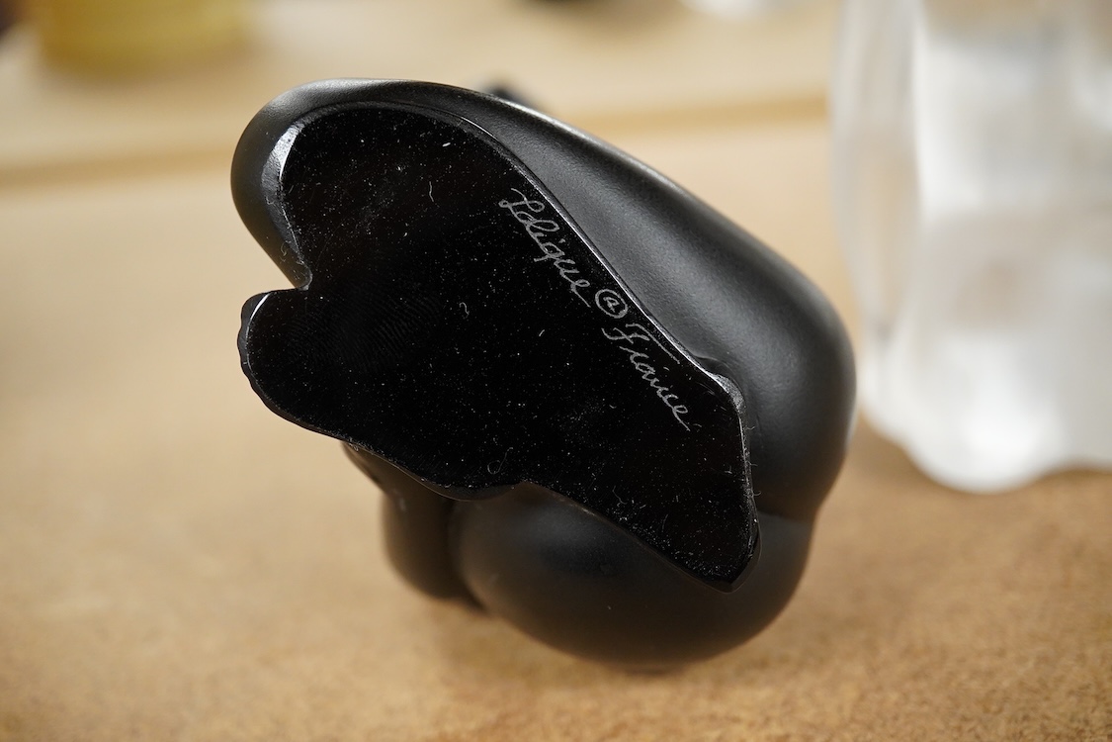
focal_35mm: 45
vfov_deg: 29.9
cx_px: 556
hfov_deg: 43.6
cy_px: 371
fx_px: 1390
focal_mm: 30
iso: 2500
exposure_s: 1/200
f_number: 5
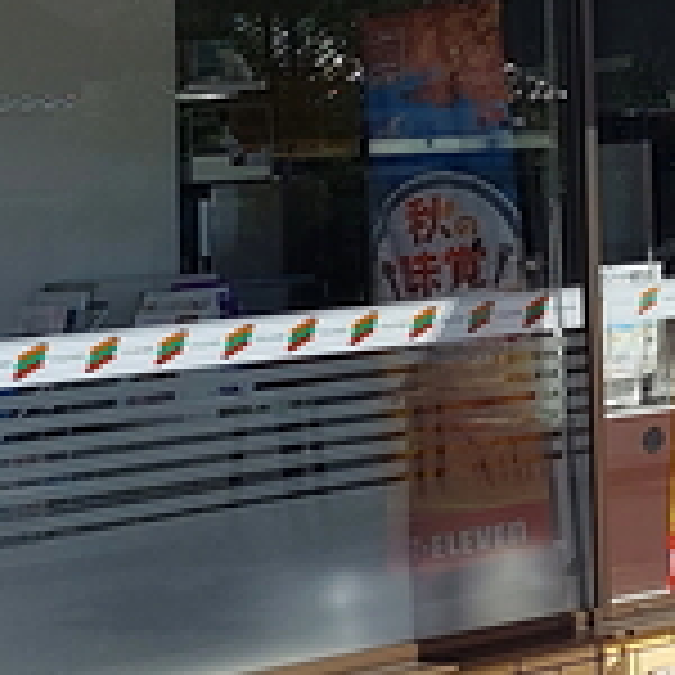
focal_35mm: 136
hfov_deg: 11.9
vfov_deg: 12.4
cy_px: -216
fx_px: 3000
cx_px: 1170
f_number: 1.8
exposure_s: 1/1333
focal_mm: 5.23
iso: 25
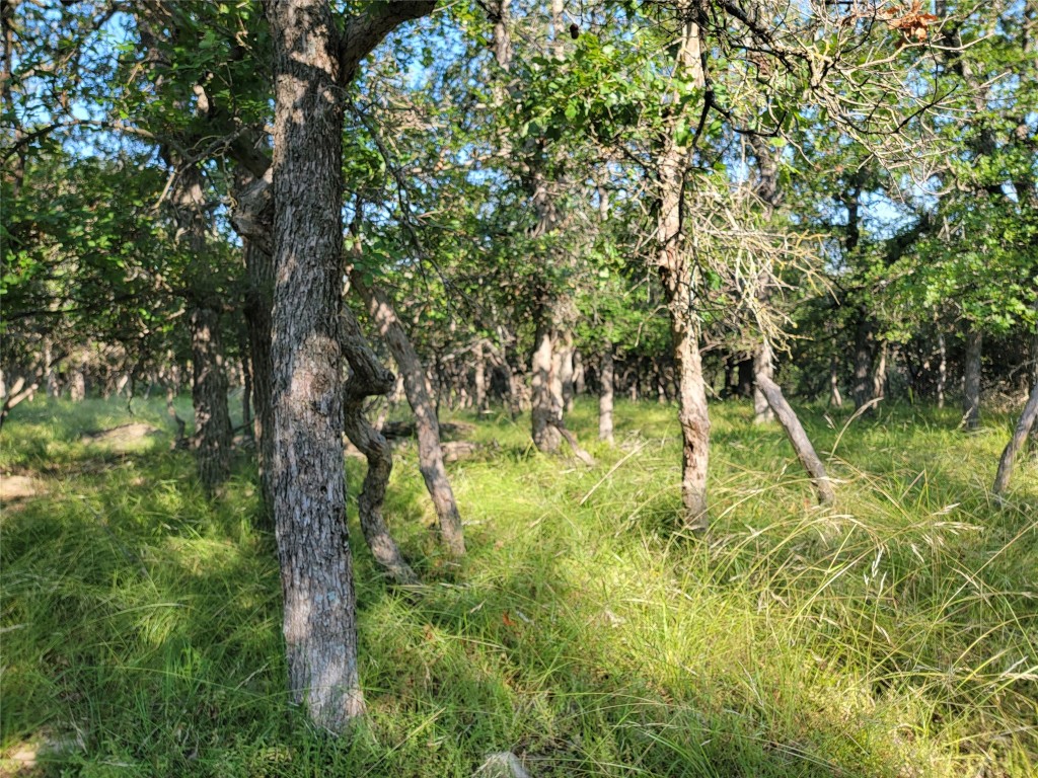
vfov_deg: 56.8
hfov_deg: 71.6
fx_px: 720
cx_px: 519
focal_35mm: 24
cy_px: 389
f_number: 1.8
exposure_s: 1/143
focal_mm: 6.7
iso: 16
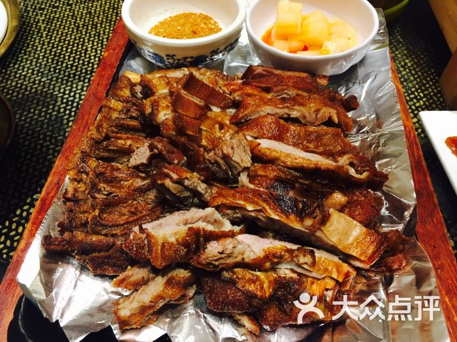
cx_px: 228
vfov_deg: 48.2
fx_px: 383
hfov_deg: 61.7
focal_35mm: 29
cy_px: 171
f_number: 2.2
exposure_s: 1/33
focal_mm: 4.15
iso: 160
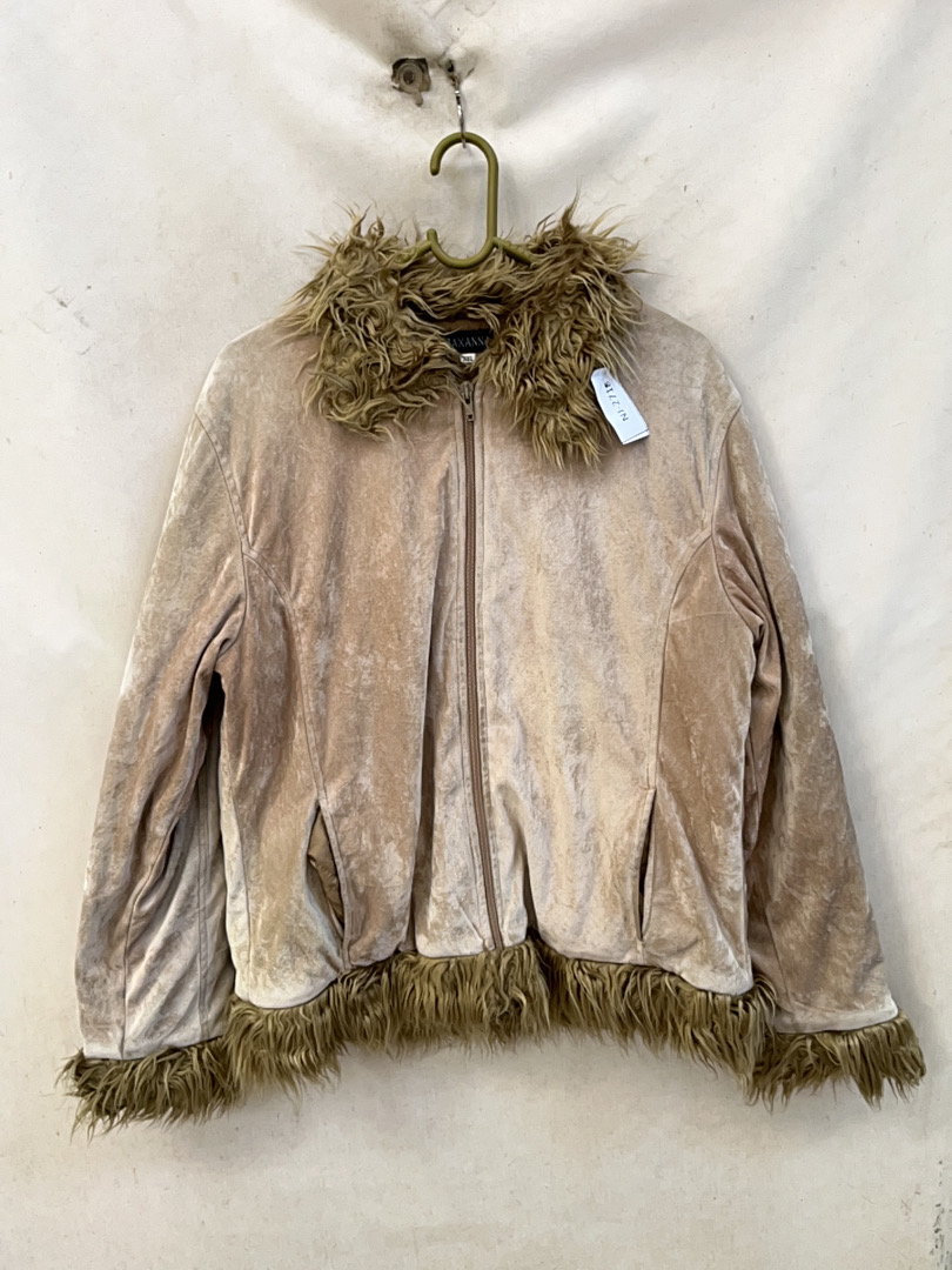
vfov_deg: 65.3
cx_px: 476
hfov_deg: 51.4
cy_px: 635
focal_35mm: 27
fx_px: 990
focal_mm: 5.1
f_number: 1.6
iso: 40
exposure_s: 1/60
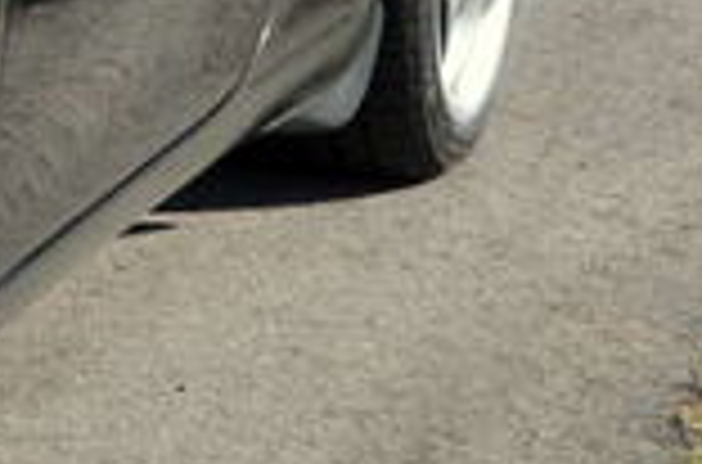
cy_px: -171
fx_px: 4024
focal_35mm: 207
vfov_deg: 6.5
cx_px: -896
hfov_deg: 9.1
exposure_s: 1/200
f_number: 8
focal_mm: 28
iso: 200
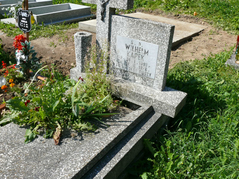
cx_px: 120
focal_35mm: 35
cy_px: 90
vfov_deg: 40.7
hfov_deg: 52.6
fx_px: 242
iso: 100
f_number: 5.6
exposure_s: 1/320
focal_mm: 7.4
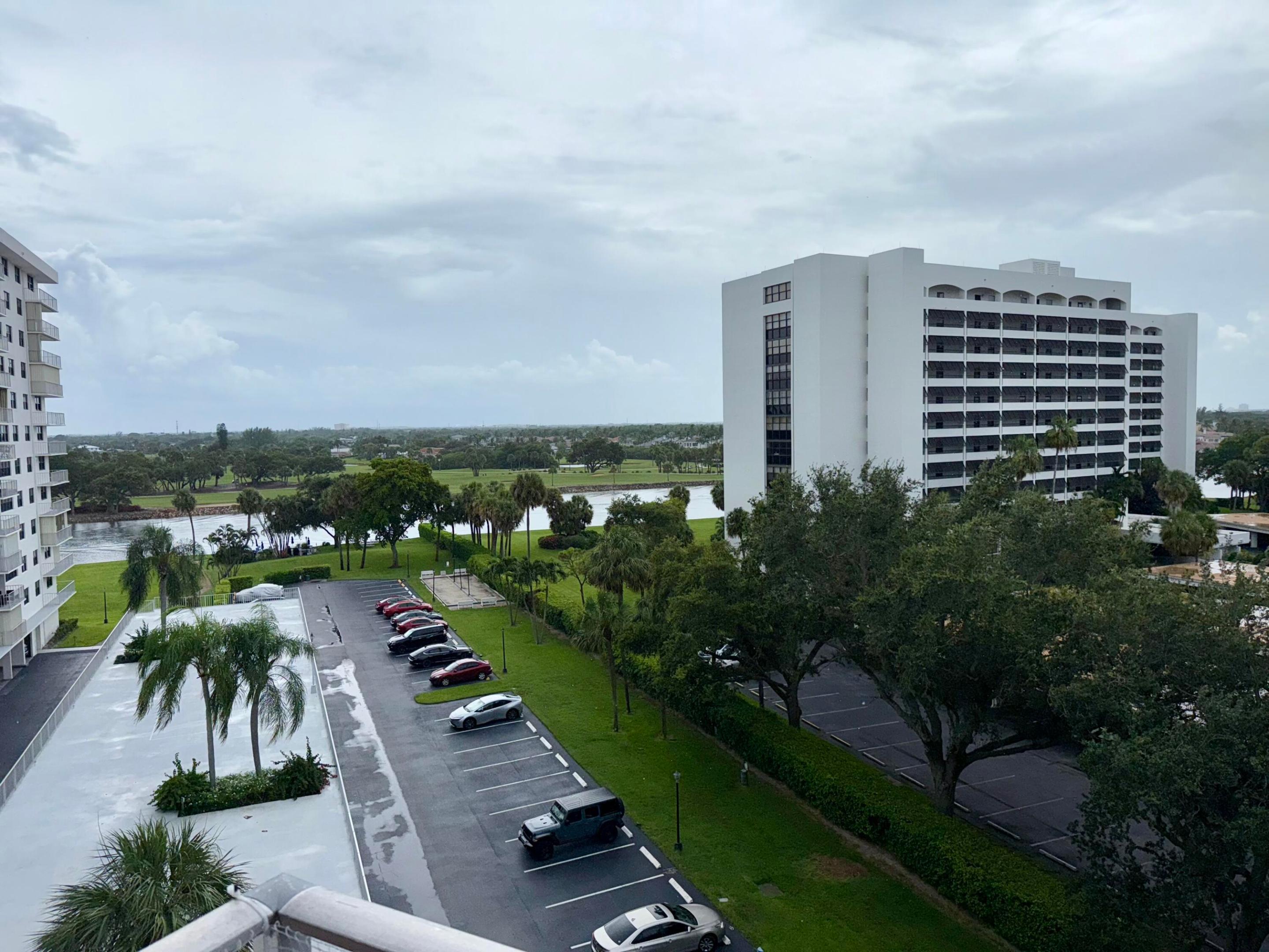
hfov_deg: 71.6
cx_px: 634
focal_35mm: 24
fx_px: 880
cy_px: 476
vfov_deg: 56.8
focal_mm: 6.76
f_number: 1.78
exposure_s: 1/6711
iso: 64
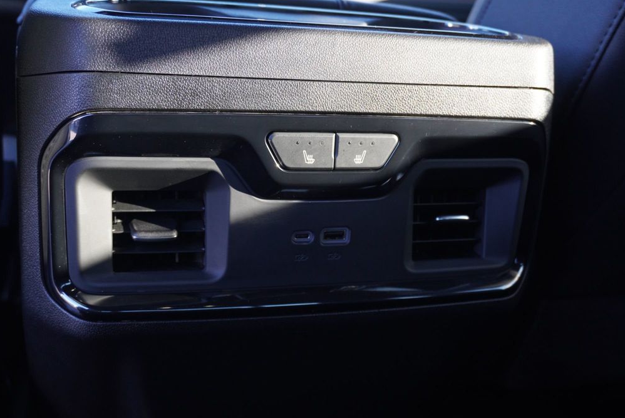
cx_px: 307
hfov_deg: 48.4
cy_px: 214
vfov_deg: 33.5
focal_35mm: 40
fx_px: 695
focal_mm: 26
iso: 1000
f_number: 4.5
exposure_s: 1/160
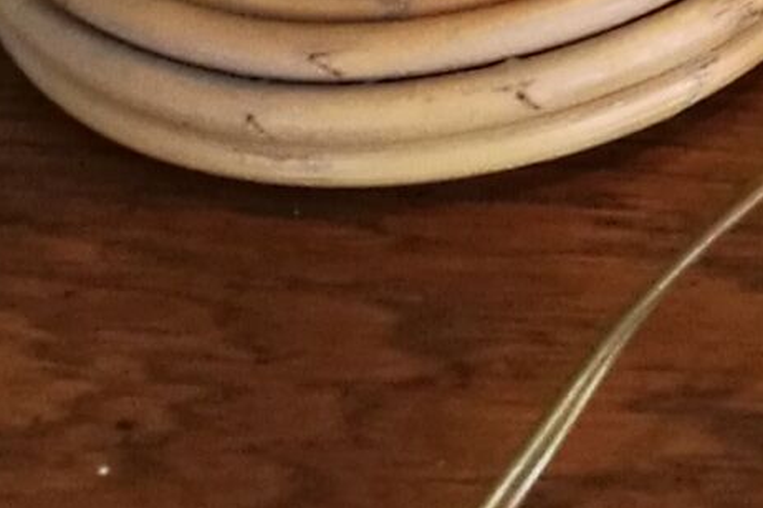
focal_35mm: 199
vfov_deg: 6.5
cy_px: -741
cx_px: 1283
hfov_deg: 9.9
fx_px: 4216
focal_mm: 4.5
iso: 250
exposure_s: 1/30
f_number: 2.2
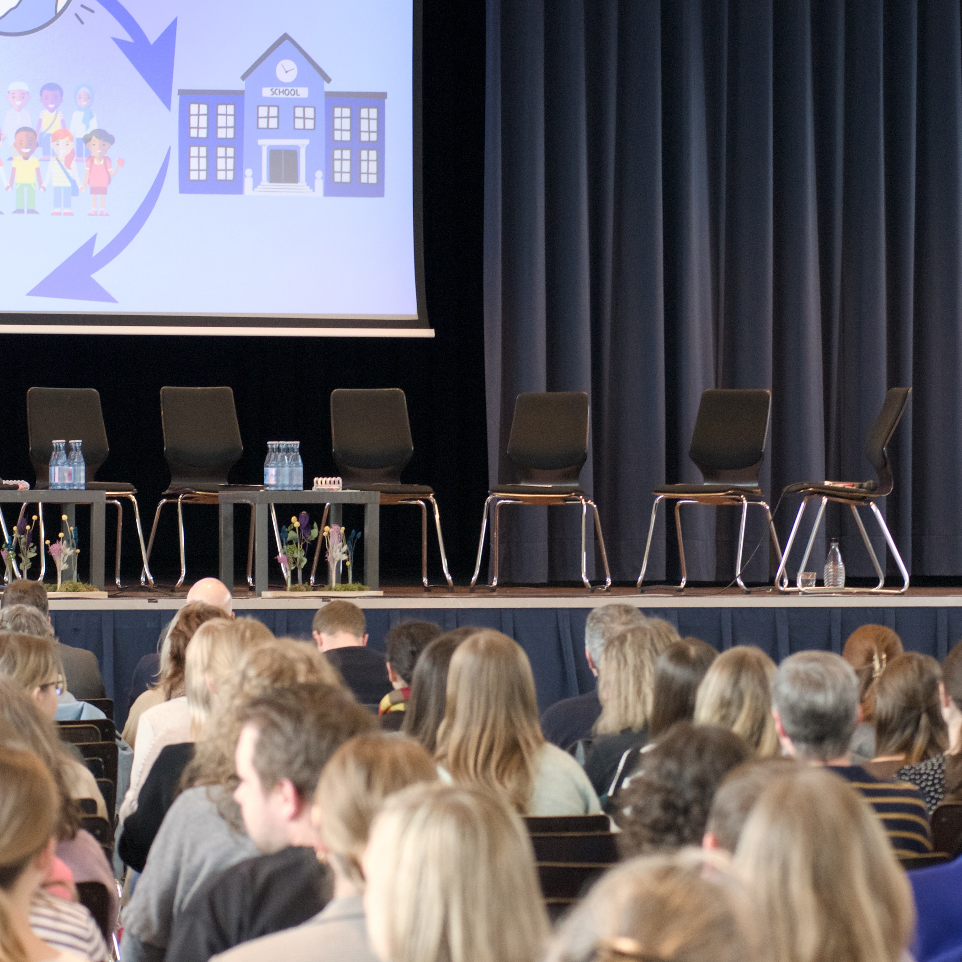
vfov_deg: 9.4
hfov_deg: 9.4
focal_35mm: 186
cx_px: 579
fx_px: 5848
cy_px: 437
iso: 3200
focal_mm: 80
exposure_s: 1/60
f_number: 5
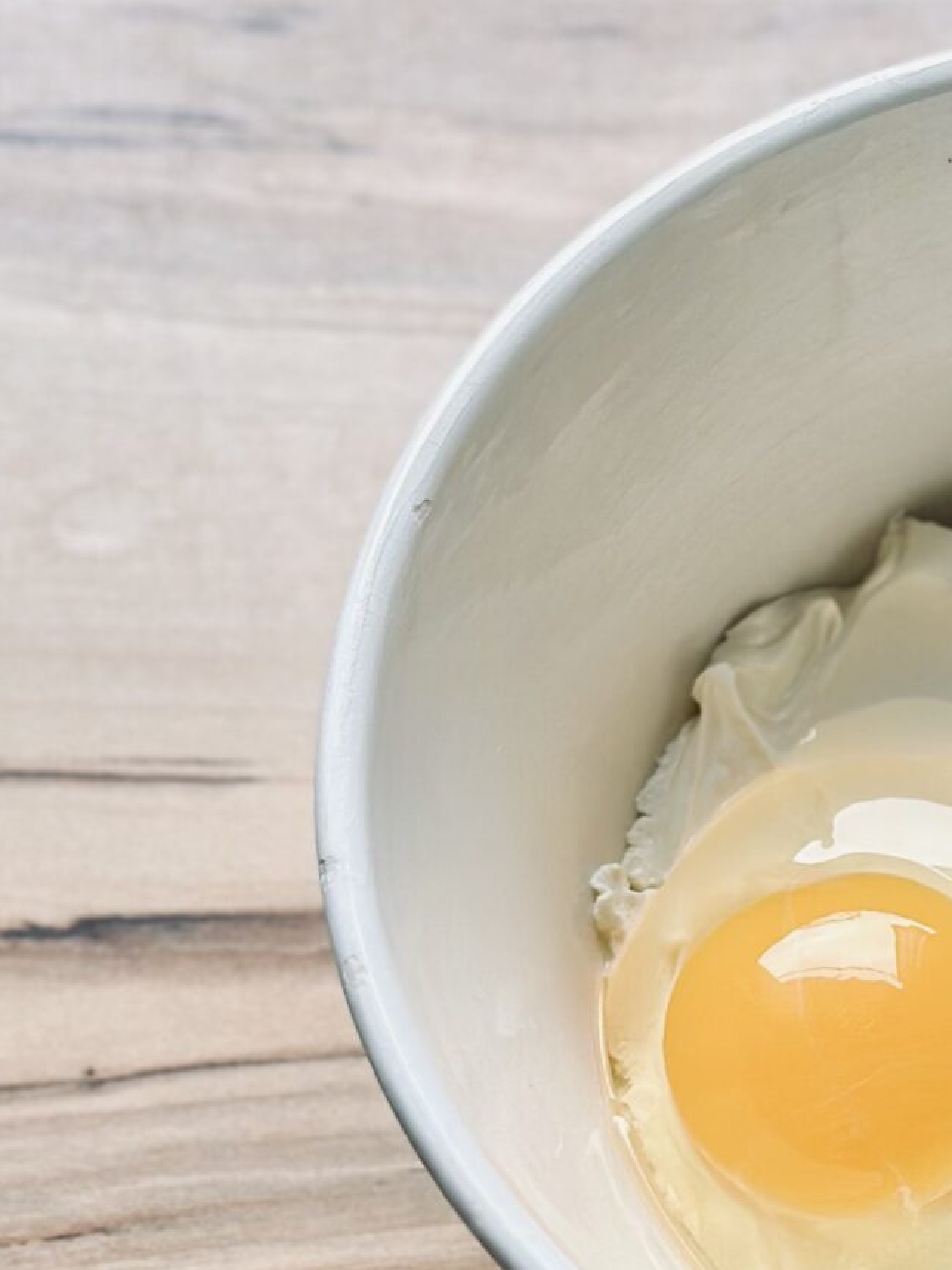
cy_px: 732
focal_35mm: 143
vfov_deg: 13.8
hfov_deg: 10.2
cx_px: 1168
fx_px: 5245
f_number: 1.78
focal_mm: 6.86
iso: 64
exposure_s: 1/143
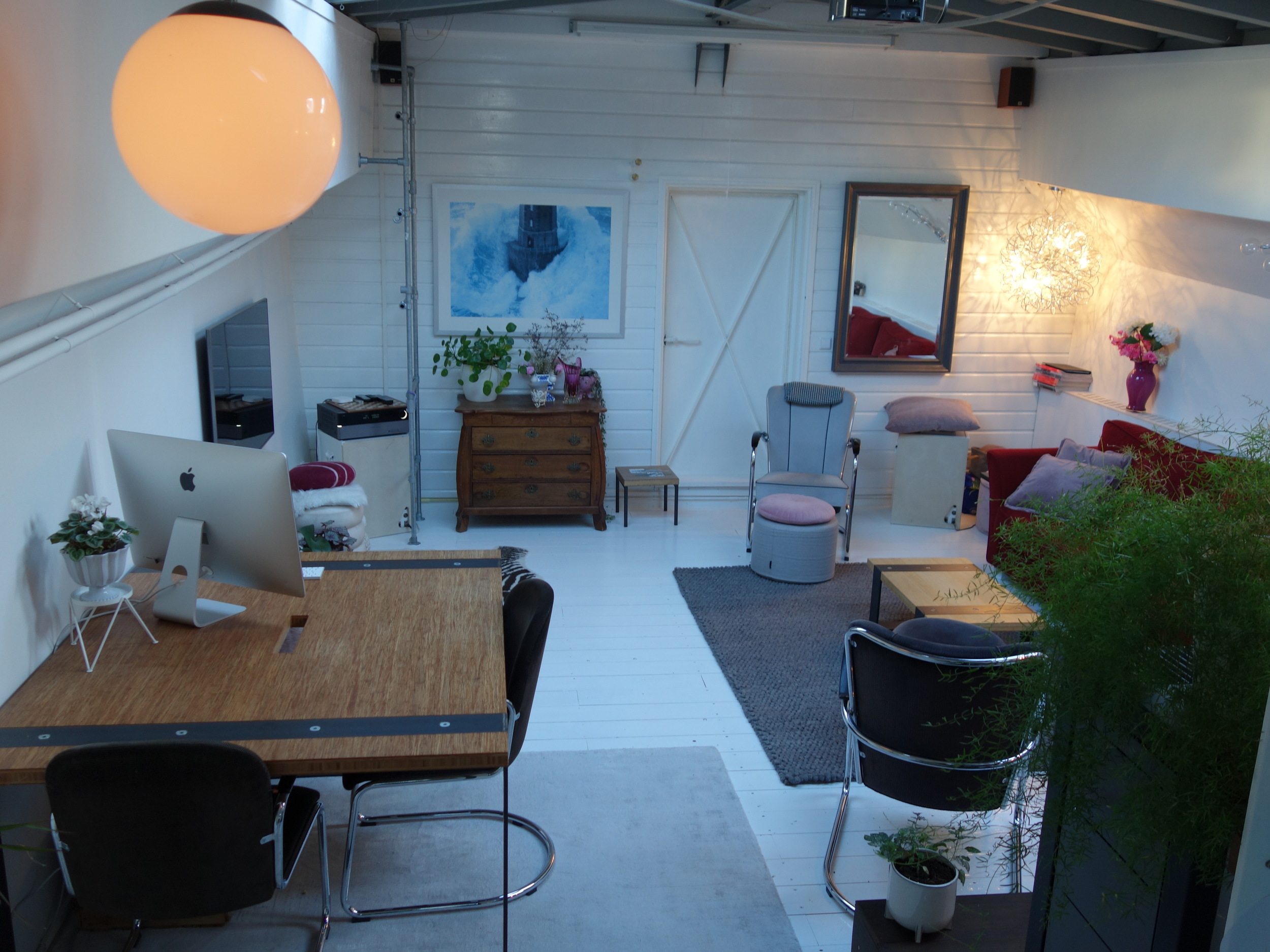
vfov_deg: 49.7
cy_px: 476
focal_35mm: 28
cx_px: 635
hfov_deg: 63.4
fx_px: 1027
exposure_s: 1/30
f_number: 2.2
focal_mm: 10.4
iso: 160
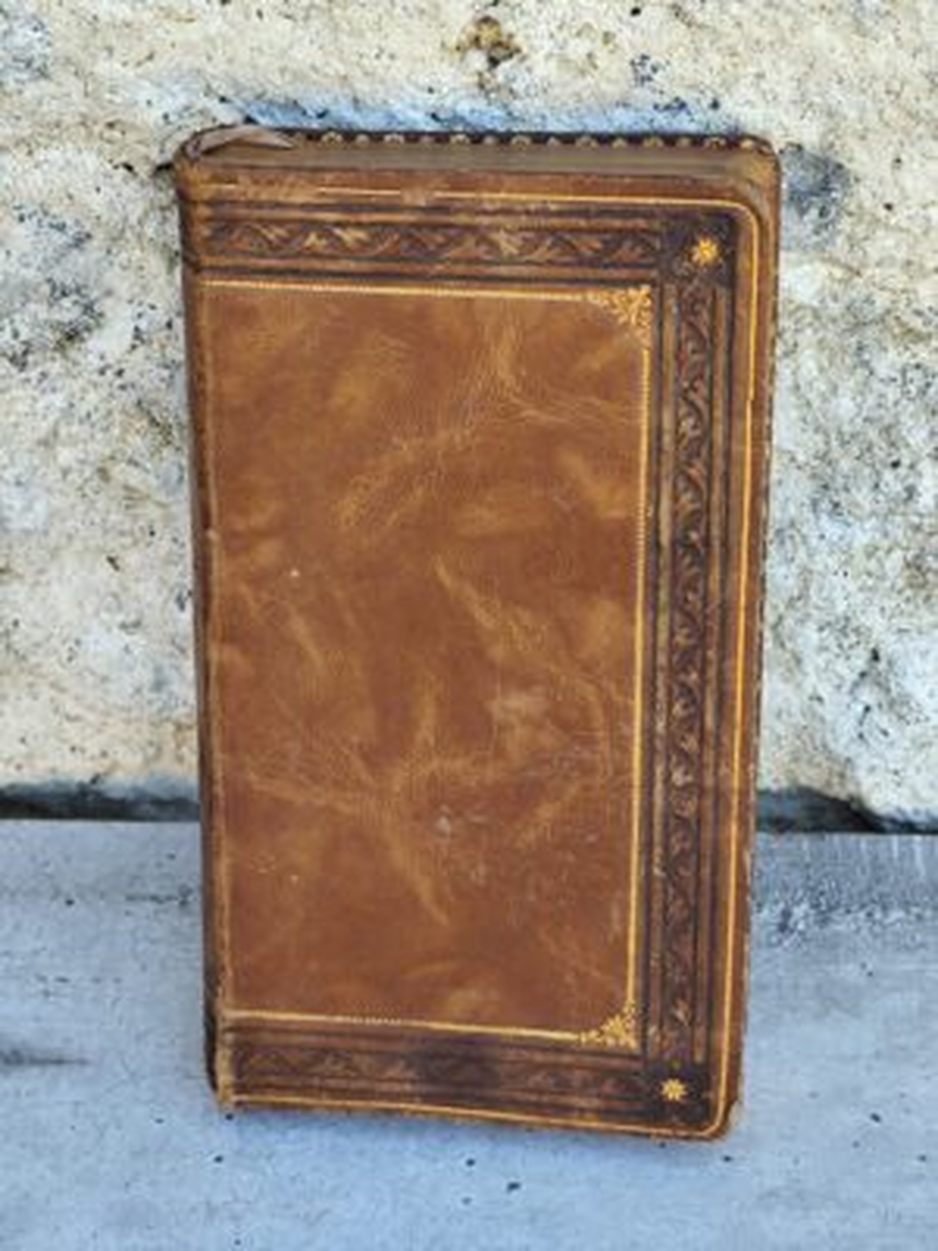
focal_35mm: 93
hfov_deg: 15.9
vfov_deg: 21.1
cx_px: 469
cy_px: 626
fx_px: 3360
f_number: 1.65
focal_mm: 6.19
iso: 64
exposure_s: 1/100
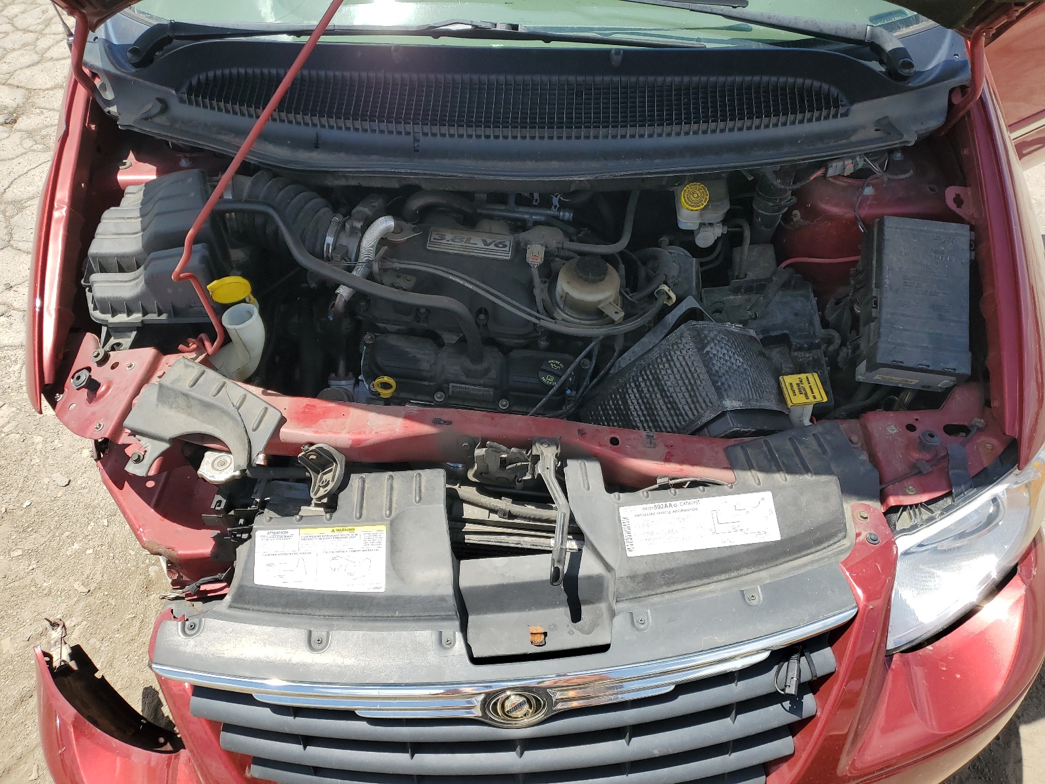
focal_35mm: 26
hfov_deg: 67.3
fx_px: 785
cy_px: 392
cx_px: 522
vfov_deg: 53.1
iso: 50
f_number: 1.5
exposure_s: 1/2000
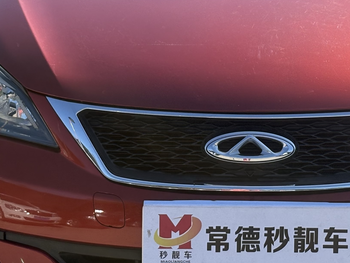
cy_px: 72
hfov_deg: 15.2
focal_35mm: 129
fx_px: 1304
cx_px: 237
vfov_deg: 11.5
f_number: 1.6
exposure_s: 1/2747
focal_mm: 5.96
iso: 50
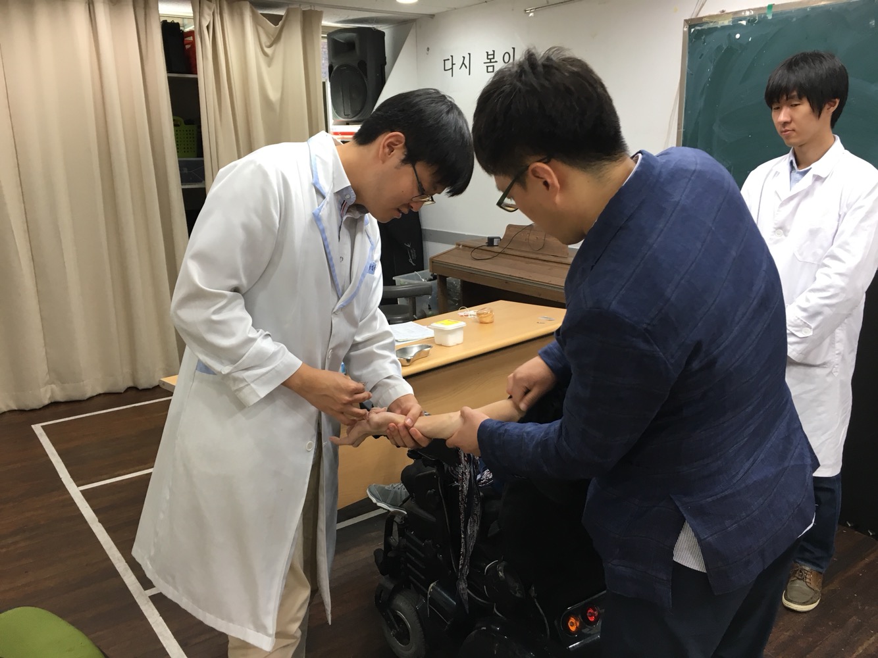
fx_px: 735
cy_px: 329
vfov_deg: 48.2
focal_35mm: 29
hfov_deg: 61.7
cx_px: 439
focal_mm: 4.15
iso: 64
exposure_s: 1/30
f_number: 2.2
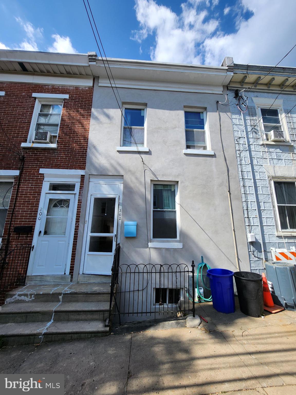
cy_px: 198
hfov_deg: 89.9
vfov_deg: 106.2
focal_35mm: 13
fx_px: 148
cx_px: 148
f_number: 2.2
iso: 32
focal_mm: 1.74
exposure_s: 1/984
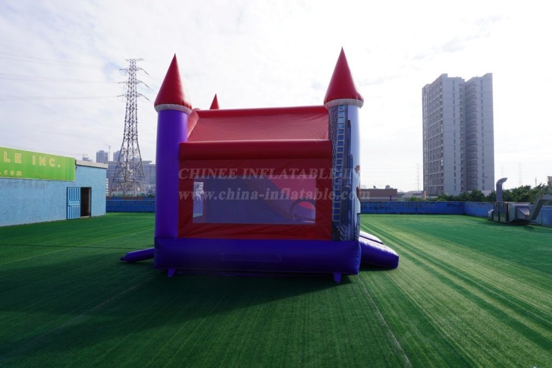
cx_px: 276
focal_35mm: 24
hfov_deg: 73.7
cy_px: 184
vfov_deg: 53.1
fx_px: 368
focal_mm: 16
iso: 100
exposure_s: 1/125
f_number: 9
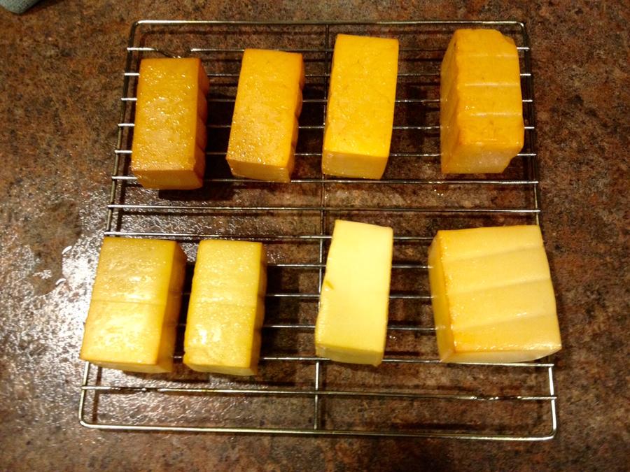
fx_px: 637
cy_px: 236
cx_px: 315
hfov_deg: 52.6
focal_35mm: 35
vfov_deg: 40.7
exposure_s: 1/20
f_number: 2.4
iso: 200
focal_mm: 4.28
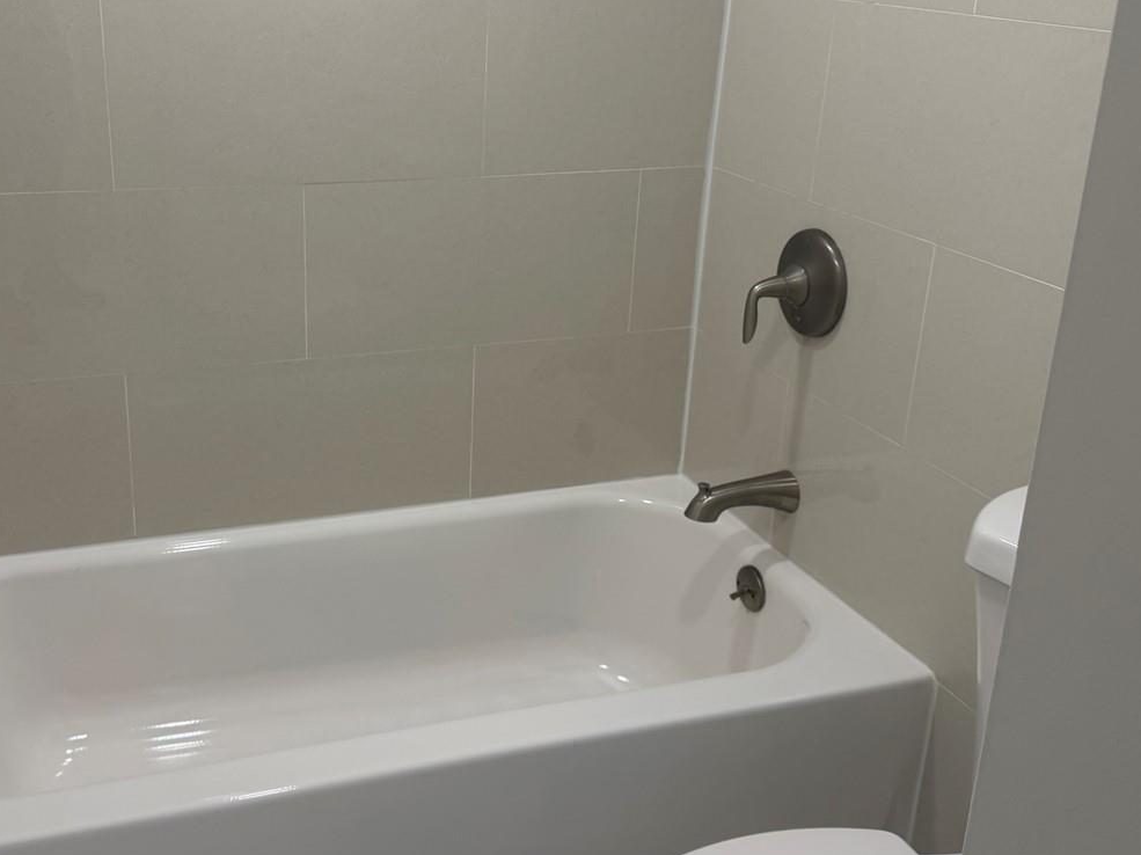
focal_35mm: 39
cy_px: 378
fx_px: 1285
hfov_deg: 47.5
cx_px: 434
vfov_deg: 36.8
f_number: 1.78
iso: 100
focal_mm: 6.76
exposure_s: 1/120
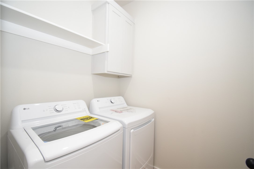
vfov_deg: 77.3
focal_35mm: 15
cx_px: 127
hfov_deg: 100.4
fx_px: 106
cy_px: 84
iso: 800
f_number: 4.5
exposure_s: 1/80
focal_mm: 10
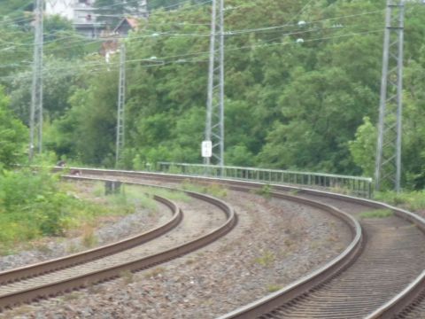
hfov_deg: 7.8
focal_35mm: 255
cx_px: 212
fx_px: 3131
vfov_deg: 5.8
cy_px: 160
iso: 250
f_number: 5.9
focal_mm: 26
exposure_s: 1/60
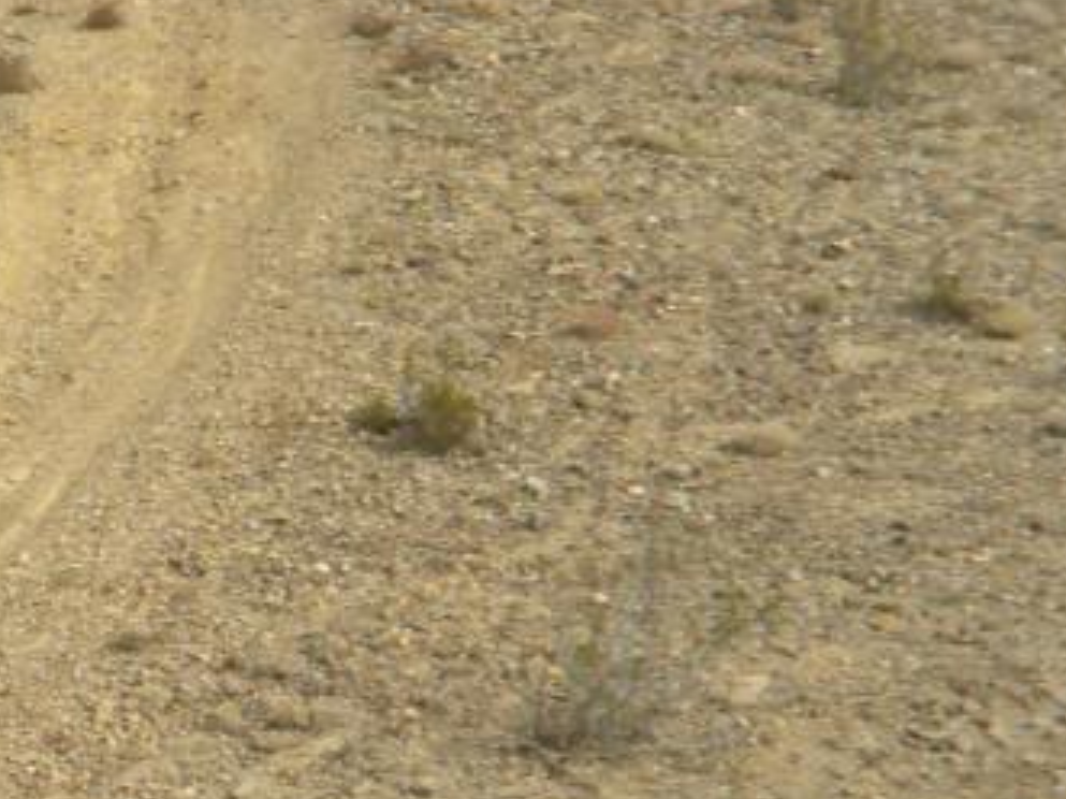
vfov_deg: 2.4
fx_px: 19363
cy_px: 773
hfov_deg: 3.2
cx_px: 138
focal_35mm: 629
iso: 90
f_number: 5.3
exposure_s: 1/583
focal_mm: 46.2
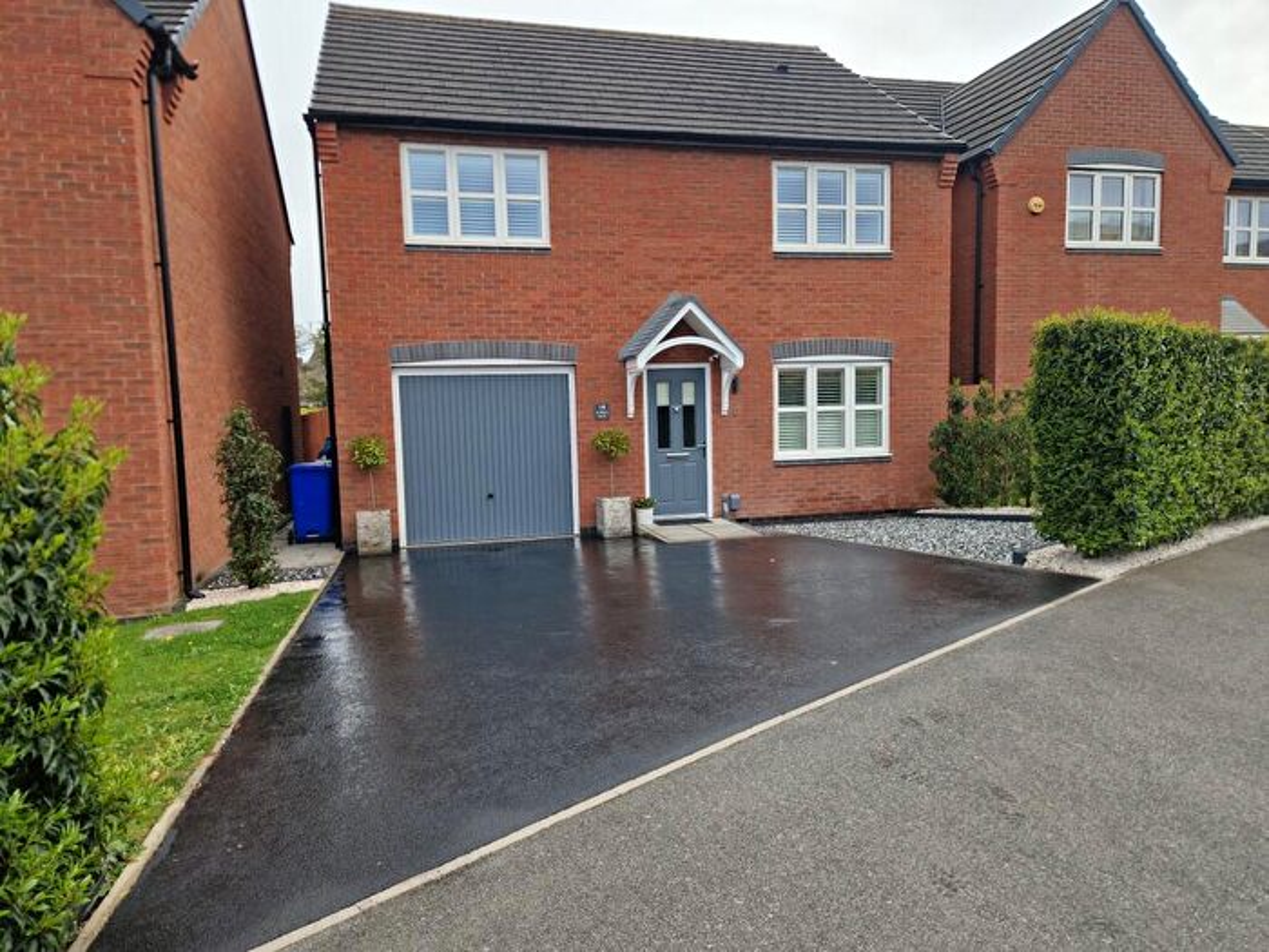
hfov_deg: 73.9
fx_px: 843
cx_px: 634
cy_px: 476
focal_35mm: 23
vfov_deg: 58.9
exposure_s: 1/180
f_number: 1.8
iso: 80
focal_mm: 5.4
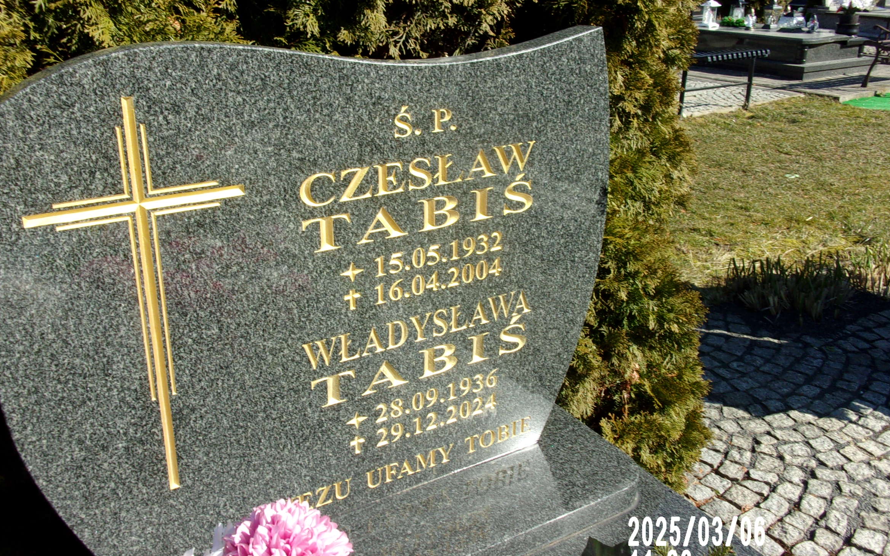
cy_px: 259
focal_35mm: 33
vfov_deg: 38.3
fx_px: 800
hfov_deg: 58.1
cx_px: 415
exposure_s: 1/56
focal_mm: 5.1
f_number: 10.8
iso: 80
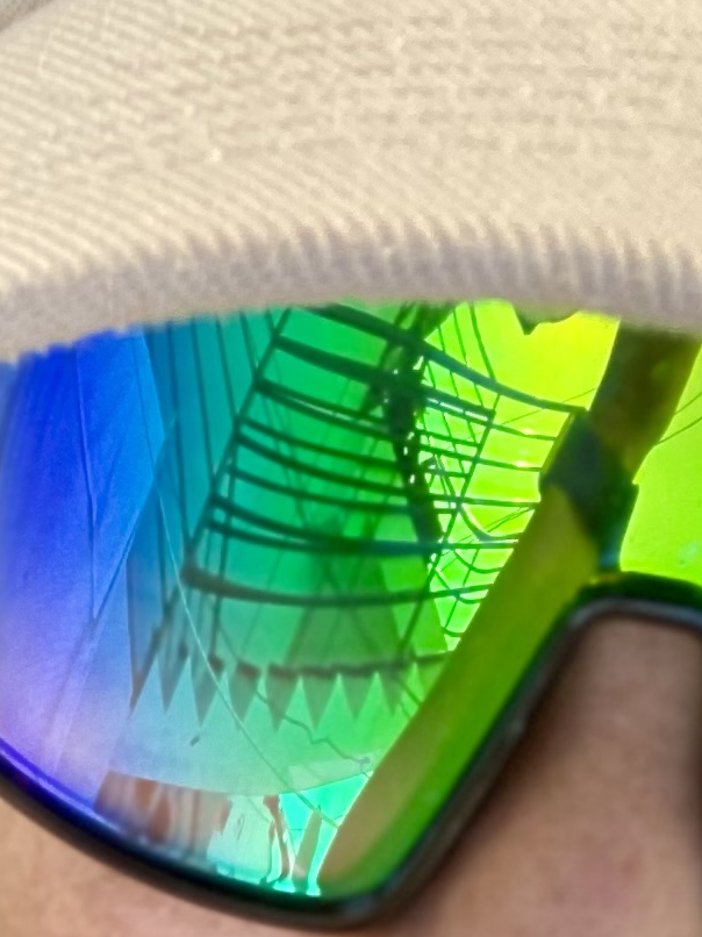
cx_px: 98
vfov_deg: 15.2
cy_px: 1585
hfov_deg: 12.8
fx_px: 3111
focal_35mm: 115
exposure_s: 1/222
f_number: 2.2
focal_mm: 2.71
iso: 25
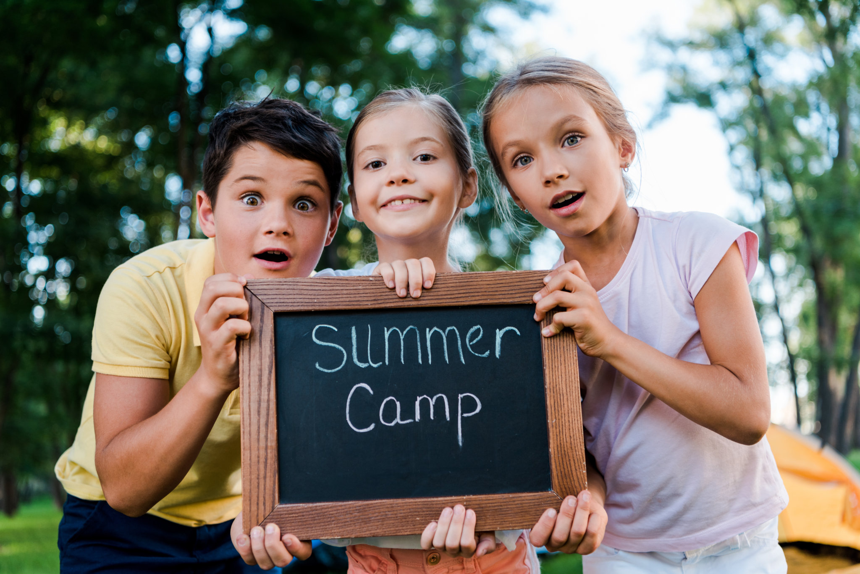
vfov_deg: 29.3
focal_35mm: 46
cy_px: 287
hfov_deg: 42.7
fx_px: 1099
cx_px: 430
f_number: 3.2
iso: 160
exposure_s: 1/125
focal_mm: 46
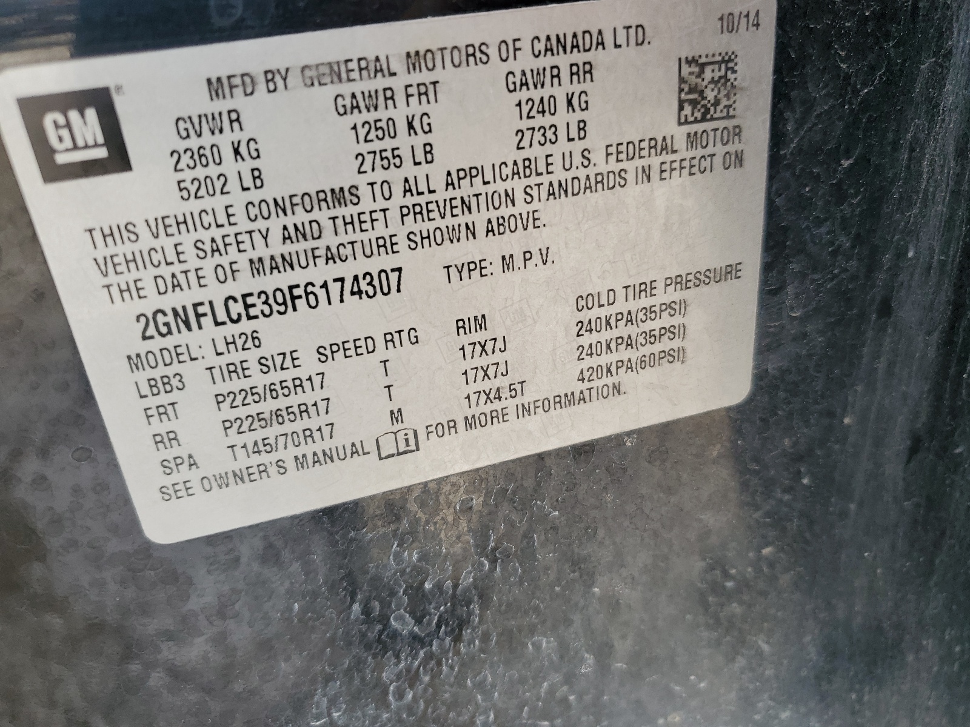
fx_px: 729
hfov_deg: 67.3
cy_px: 364
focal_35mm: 26
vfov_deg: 53.1
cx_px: 485
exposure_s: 1/141
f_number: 1.5
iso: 50
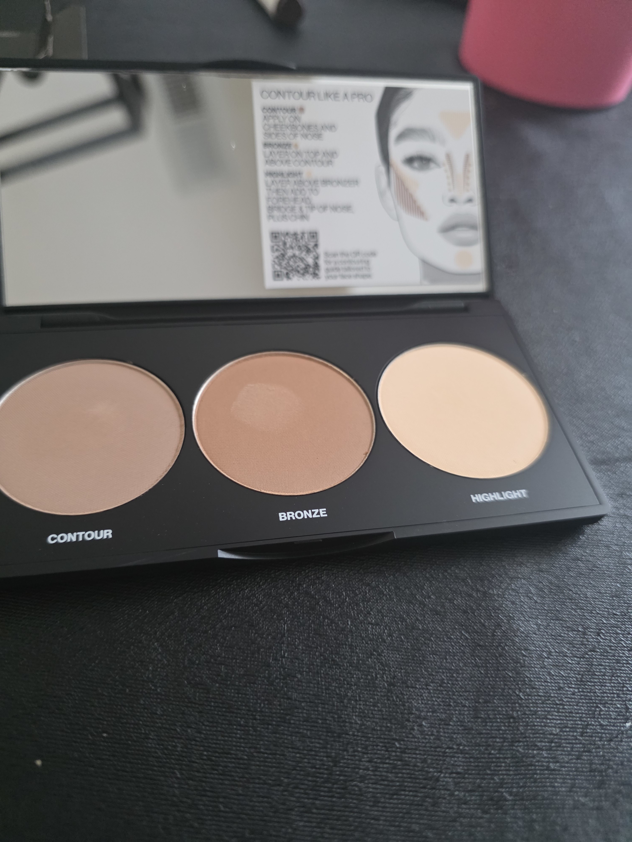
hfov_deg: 58.9
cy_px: 421
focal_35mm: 23
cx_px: 316
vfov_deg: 73.9
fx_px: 560
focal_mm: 6.3
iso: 640
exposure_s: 1/60
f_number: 1.7
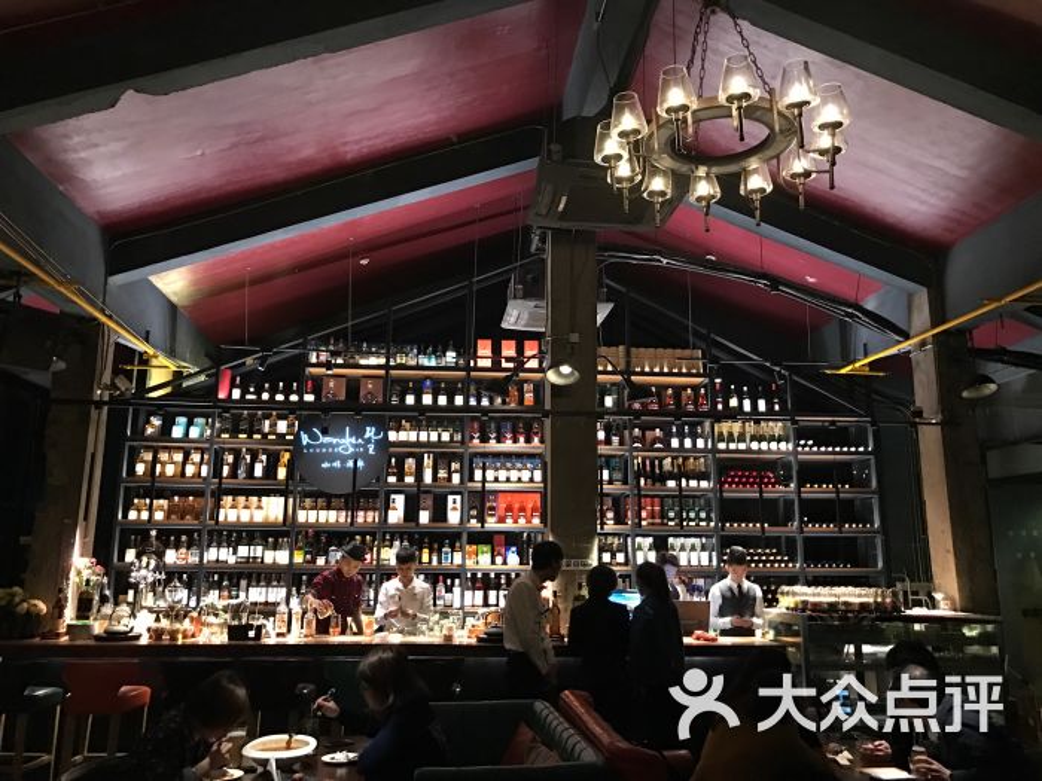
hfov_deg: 63.4
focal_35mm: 28
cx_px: 521
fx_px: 843
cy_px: 390
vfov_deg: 49.7
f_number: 1.8
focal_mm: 3.99
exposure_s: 1/6
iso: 80
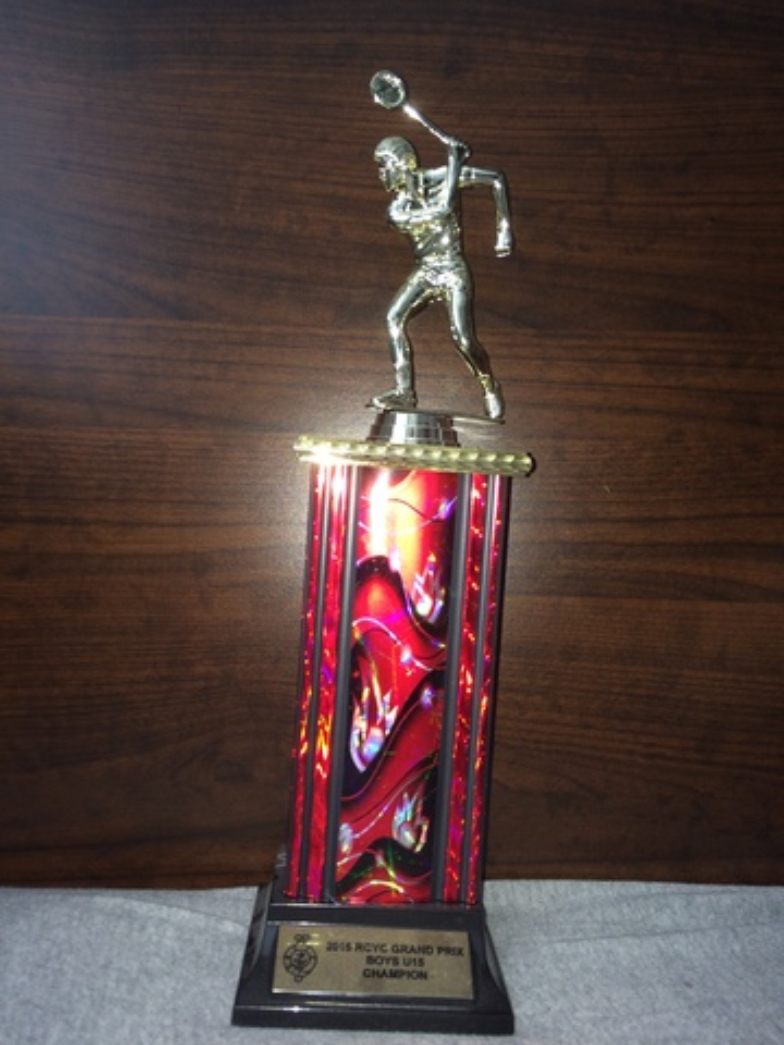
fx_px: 876
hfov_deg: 48.2
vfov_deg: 61.7
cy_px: 522
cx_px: 392
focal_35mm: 29
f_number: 2.2
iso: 40
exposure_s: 1/30
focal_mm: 4.15
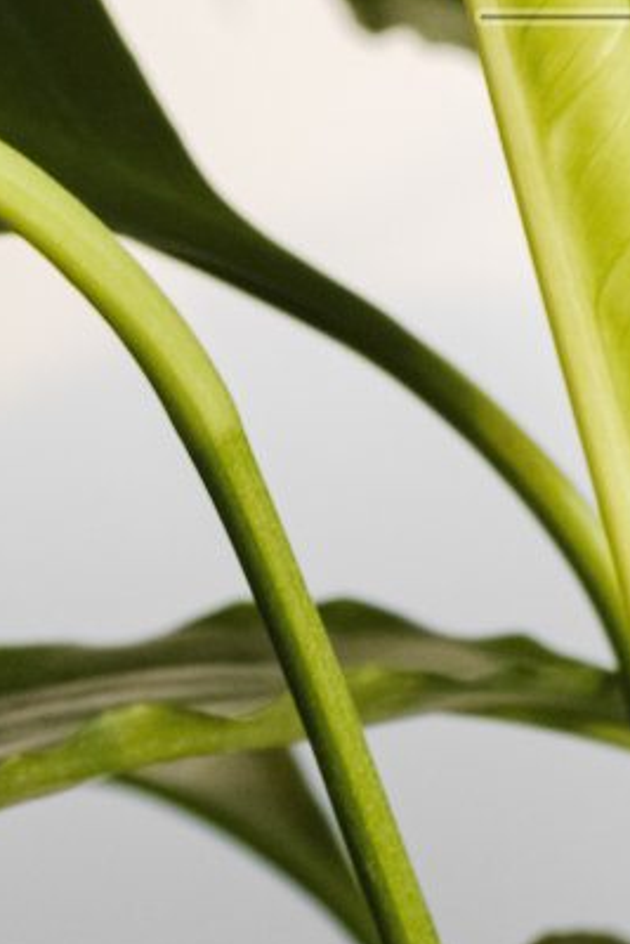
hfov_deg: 3.8
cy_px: -99
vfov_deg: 5.7
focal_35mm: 360
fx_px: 9441
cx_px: 869
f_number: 5.6
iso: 800
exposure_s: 1/125
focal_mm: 60
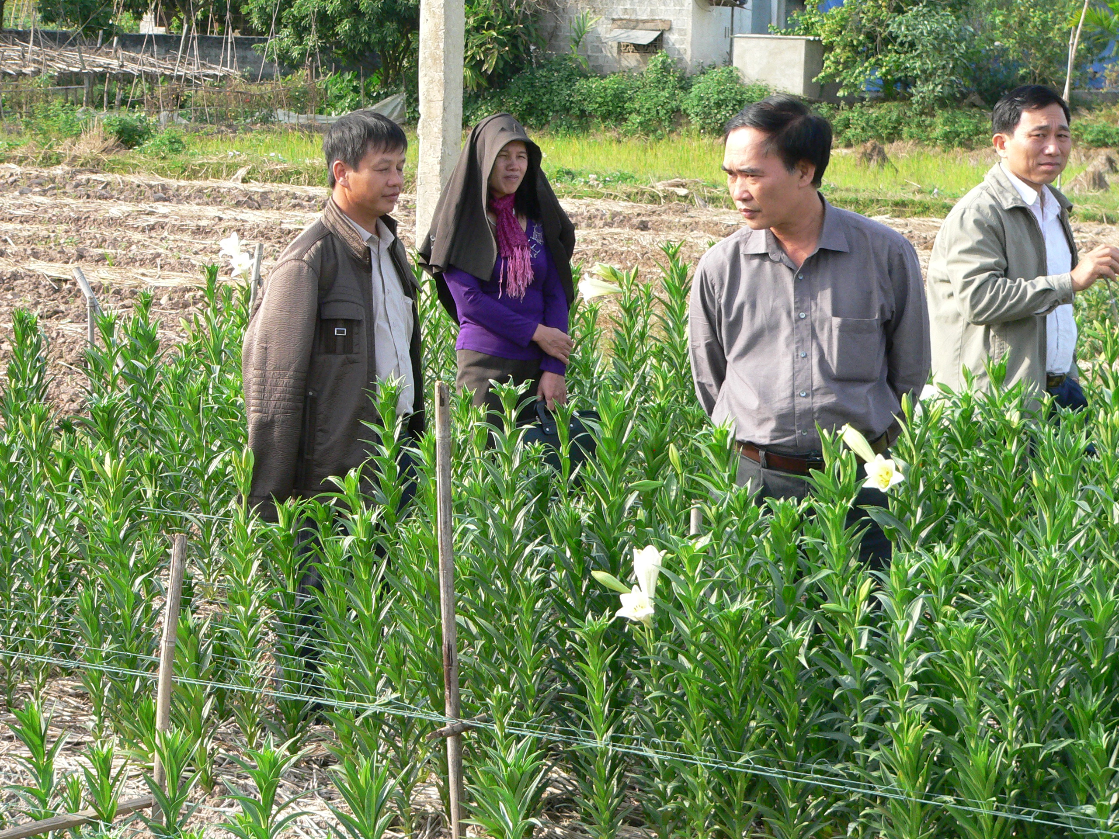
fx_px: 3265
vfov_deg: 14.6
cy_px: 420
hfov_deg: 19.4
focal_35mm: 101
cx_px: 560
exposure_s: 1/500
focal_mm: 16.8
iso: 200
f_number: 4
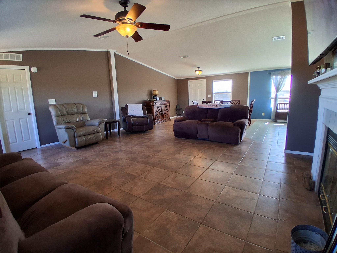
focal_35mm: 17
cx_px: 168
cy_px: 126
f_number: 2.2
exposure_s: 1/60
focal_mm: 1.4
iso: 125
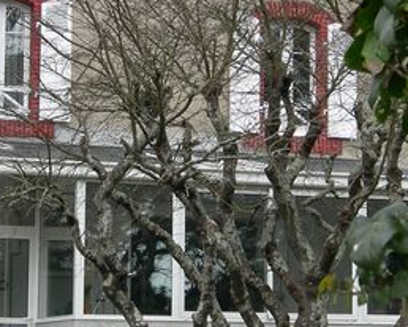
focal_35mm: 147
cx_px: 163
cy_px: 95
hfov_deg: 13.1
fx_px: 1777
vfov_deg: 10.5
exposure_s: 1/61
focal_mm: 11.9
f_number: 3.7
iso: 64
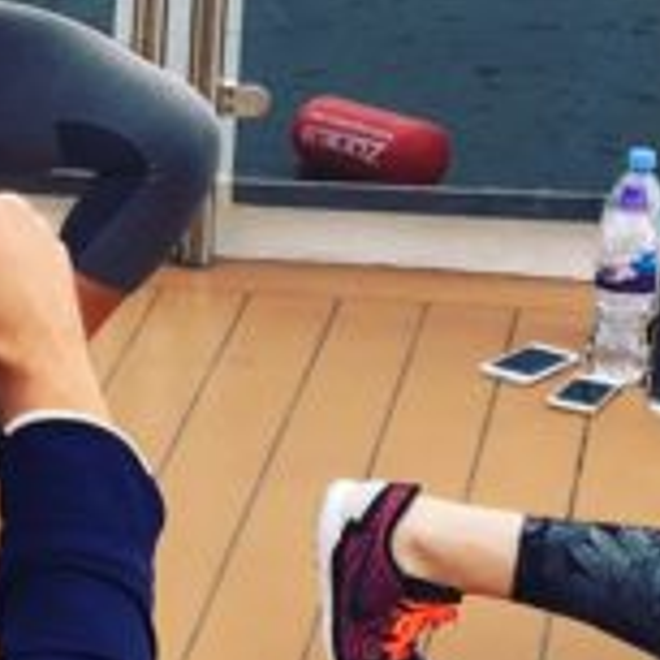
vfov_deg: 10.4
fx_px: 3602
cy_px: 164
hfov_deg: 9.9
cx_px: -552
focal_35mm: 167
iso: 25
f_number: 2.2
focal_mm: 4.15
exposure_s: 1/260
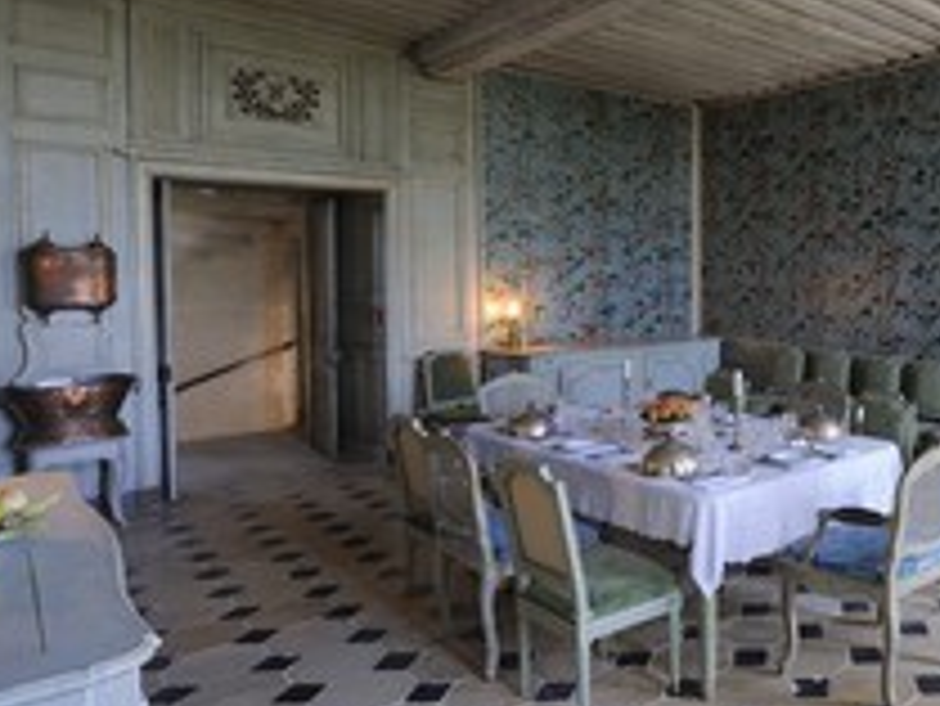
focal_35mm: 27
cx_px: 814
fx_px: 734
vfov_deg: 51.1
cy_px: 288
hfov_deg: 57.7
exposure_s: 1/2.5
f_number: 10
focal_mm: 14
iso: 200
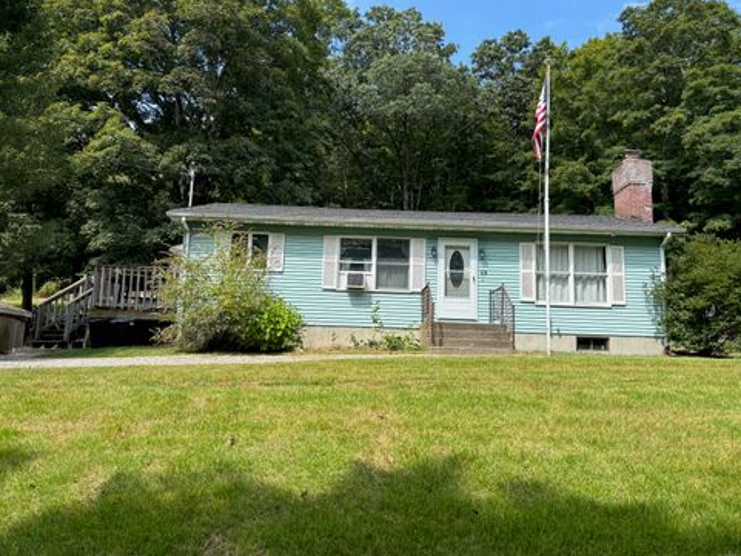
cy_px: 270
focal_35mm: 27
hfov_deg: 65.3
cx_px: 376
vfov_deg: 51.4
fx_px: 578
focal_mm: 5.96
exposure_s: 1/1812
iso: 50
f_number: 1.6
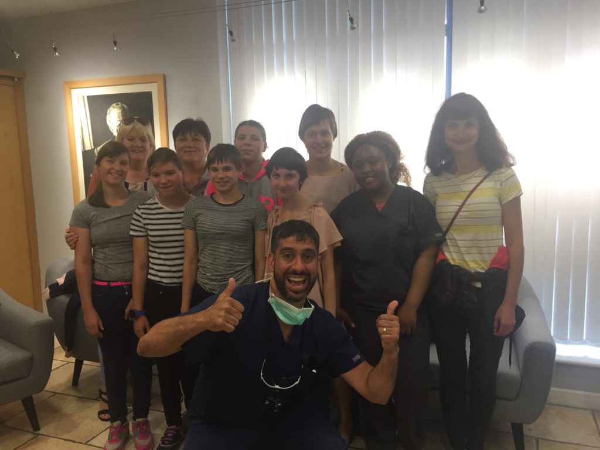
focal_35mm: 29
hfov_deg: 61.7
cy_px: 225
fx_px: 503
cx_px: 300
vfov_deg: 48.2
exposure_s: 1/33
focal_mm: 4.15
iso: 50
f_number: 2.2
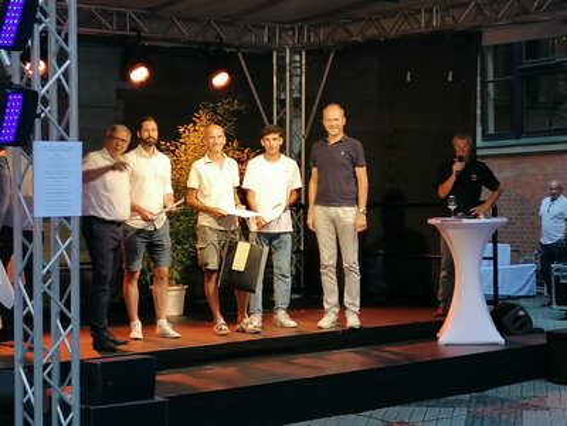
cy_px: 213
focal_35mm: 75
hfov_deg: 26.0
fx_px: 1228
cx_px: 284
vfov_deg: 19.6
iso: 80
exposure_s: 1/50
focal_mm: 4.75
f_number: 1.8
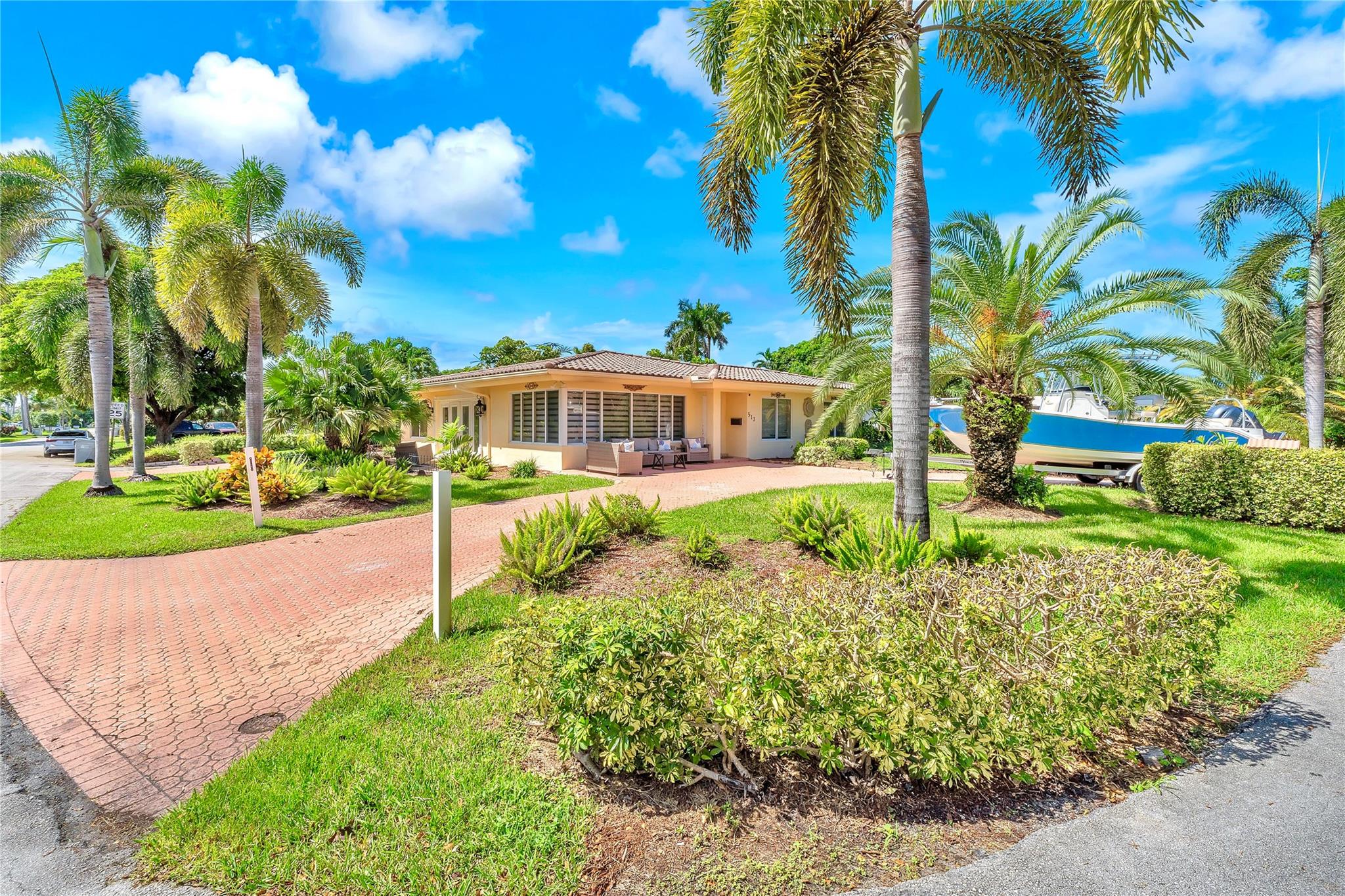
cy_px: 448
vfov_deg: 81.2
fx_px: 523
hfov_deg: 104.3
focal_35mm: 14
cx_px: 672
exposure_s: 1/25
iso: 320
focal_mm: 14
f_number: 18
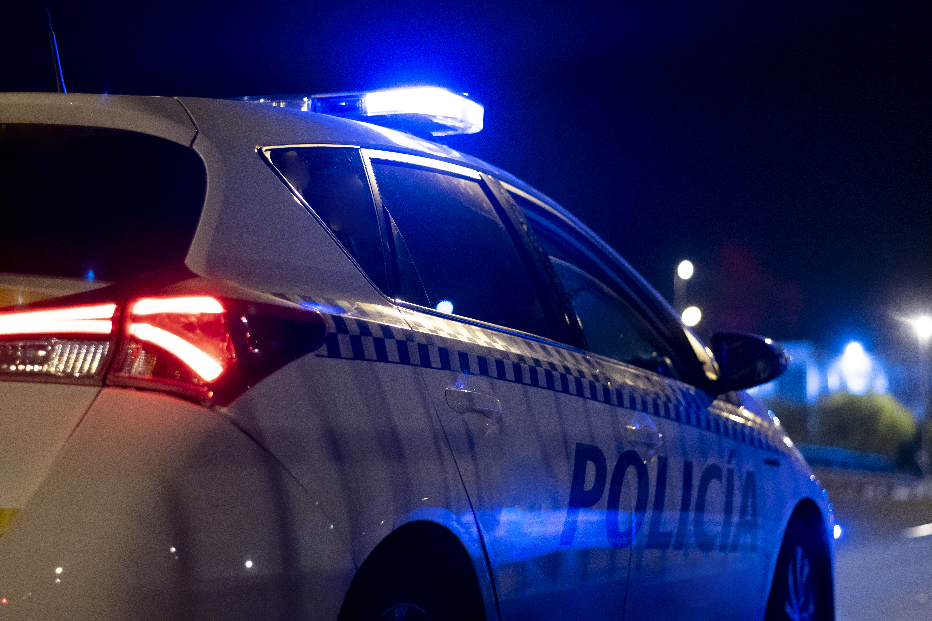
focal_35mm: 75
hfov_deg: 27.0
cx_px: 466
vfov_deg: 18.2
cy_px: 310
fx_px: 1942
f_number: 1.8
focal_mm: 50
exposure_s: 1/80
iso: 800
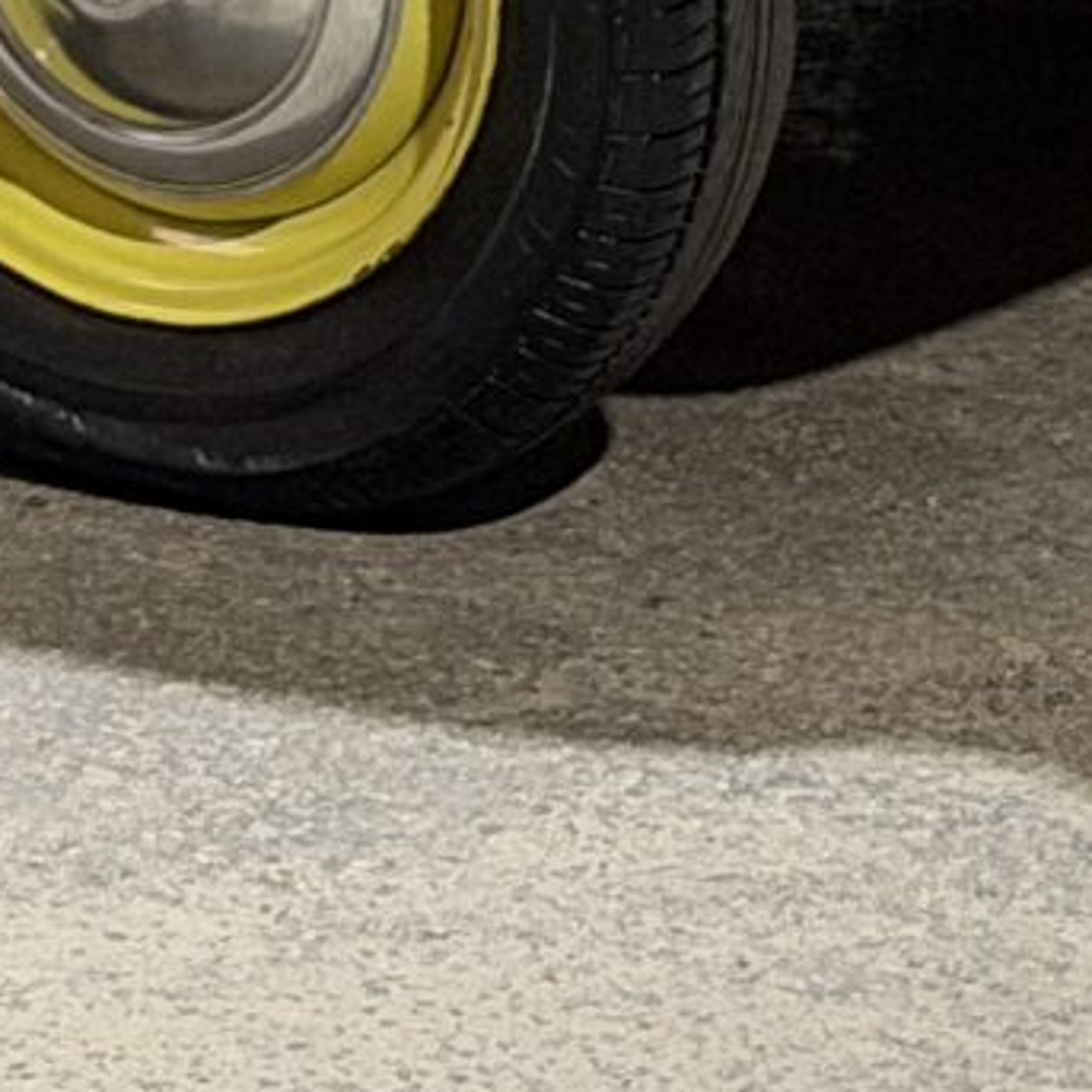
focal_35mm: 317
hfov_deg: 5.4
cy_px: -1866
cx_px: -856
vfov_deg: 5.3
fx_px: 11314
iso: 250
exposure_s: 1/50
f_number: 1.78
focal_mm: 6.76
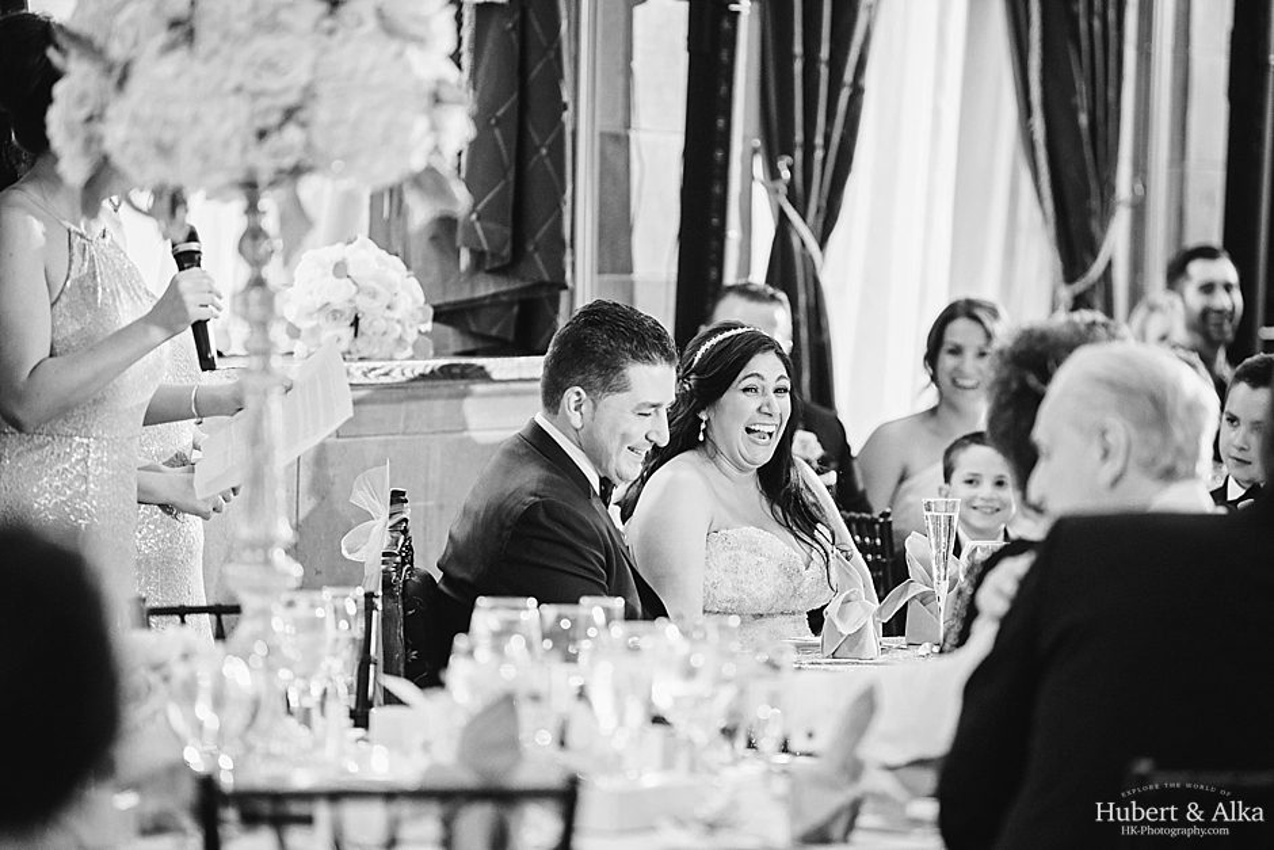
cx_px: 637
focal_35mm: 165
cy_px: 425
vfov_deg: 8.3
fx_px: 5840
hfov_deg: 12.5
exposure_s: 1/100
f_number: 2.8
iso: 1600
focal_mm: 165
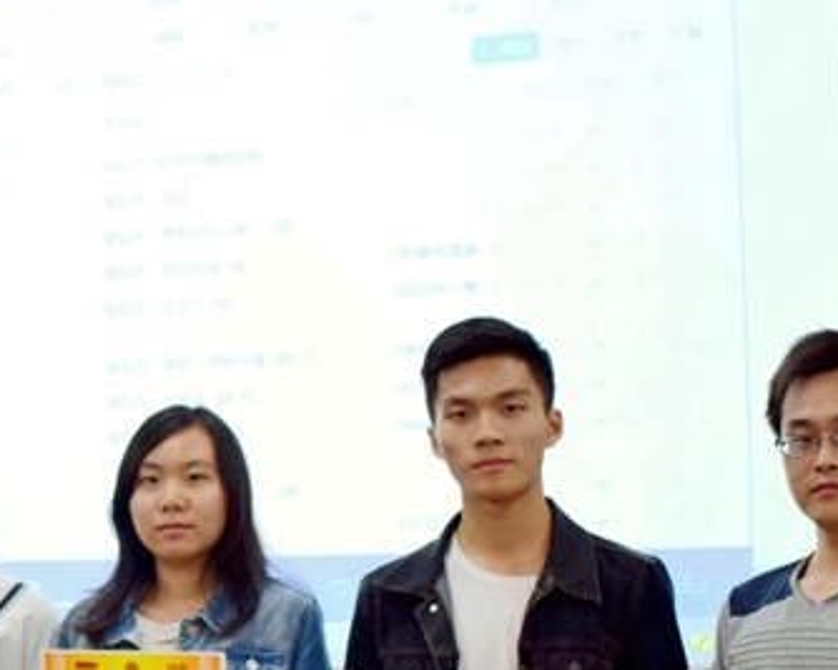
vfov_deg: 17.7
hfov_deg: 21.6
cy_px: 528
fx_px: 2132
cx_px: 45
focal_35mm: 86
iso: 320
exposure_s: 1/60
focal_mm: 24
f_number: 4
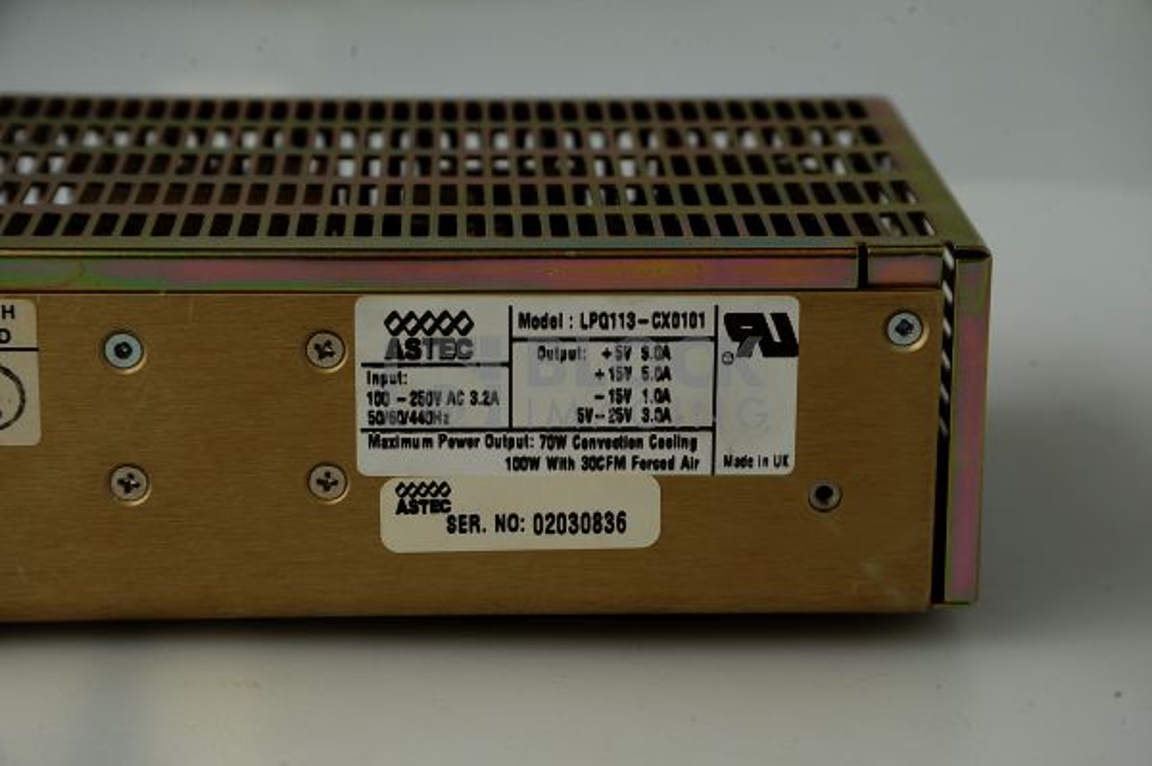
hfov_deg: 17.1
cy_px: 383
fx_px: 3837
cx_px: 576
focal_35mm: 120
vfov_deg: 11.4
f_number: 10
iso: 800
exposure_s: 1/100
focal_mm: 120
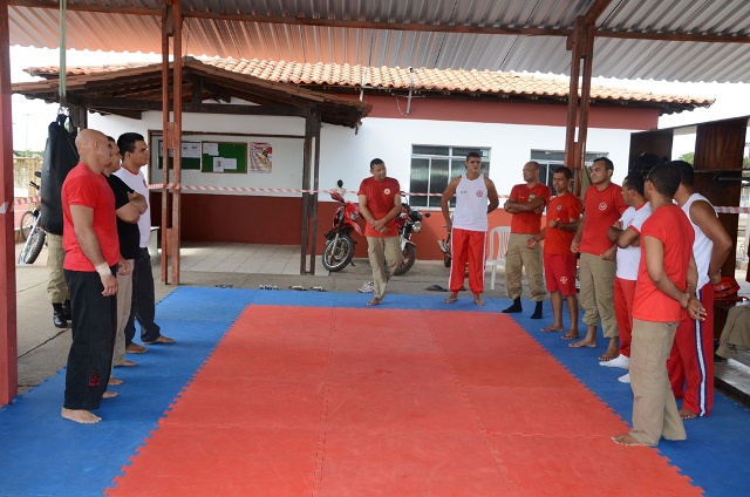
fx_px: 749
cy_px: 248
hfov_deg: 53.2
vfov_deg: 36.7
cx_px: 375
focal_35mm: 36
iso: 250
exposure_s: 1/200
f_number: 6.3
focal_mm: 24
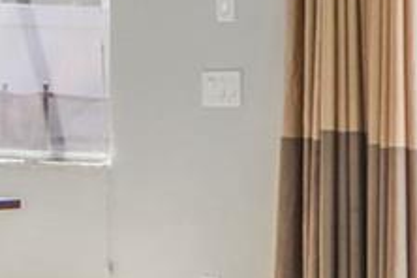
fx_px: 1506
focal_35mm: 130
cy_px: 39
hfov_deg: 14.4
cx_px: -257
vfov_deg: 10.5
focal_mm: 12
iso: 100
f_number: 2.2
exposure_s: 1/50
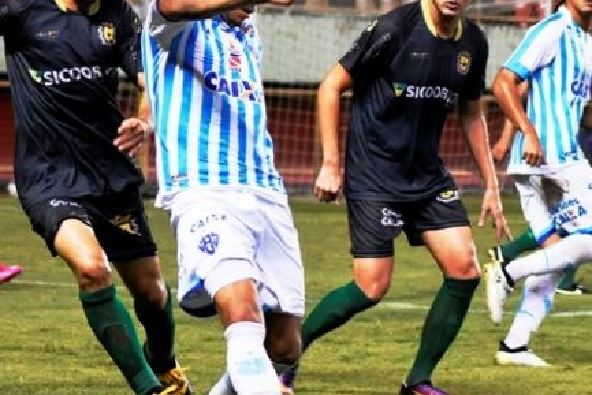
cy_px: 207
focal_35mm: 266
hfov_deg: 7.7
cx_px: 309
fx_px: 4375
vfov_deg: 5.2
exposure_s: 1/320
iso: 4000
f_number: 5
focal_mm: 100
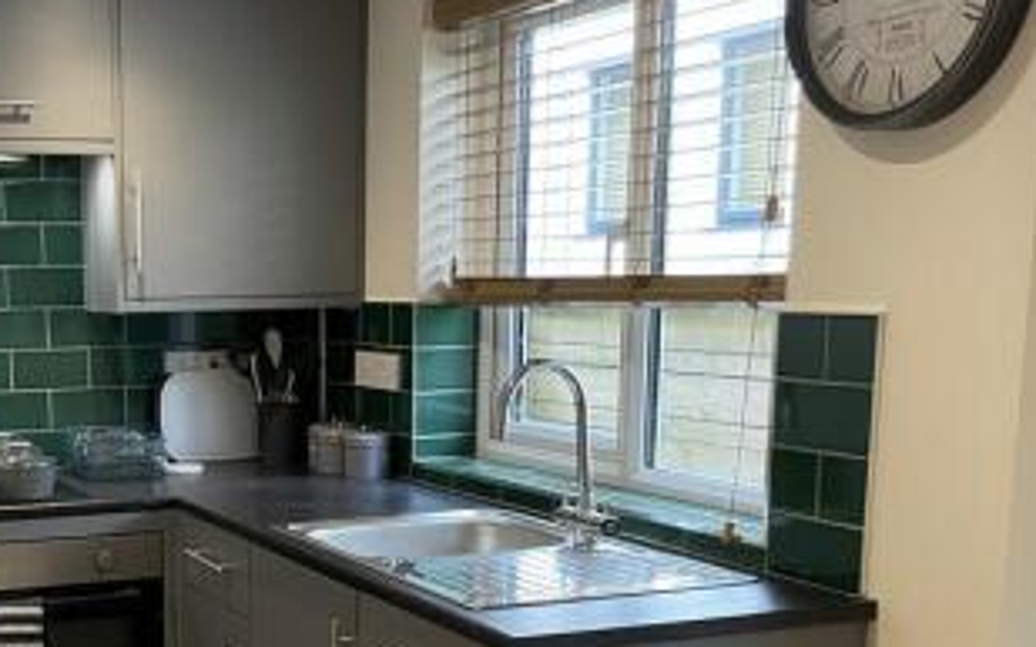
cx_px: 179
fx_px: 1468
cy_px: 538
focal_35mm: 52
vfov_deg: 24.4
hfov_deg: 37.2
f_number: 1.6
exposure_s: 1/50
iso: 80
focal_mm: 4.2
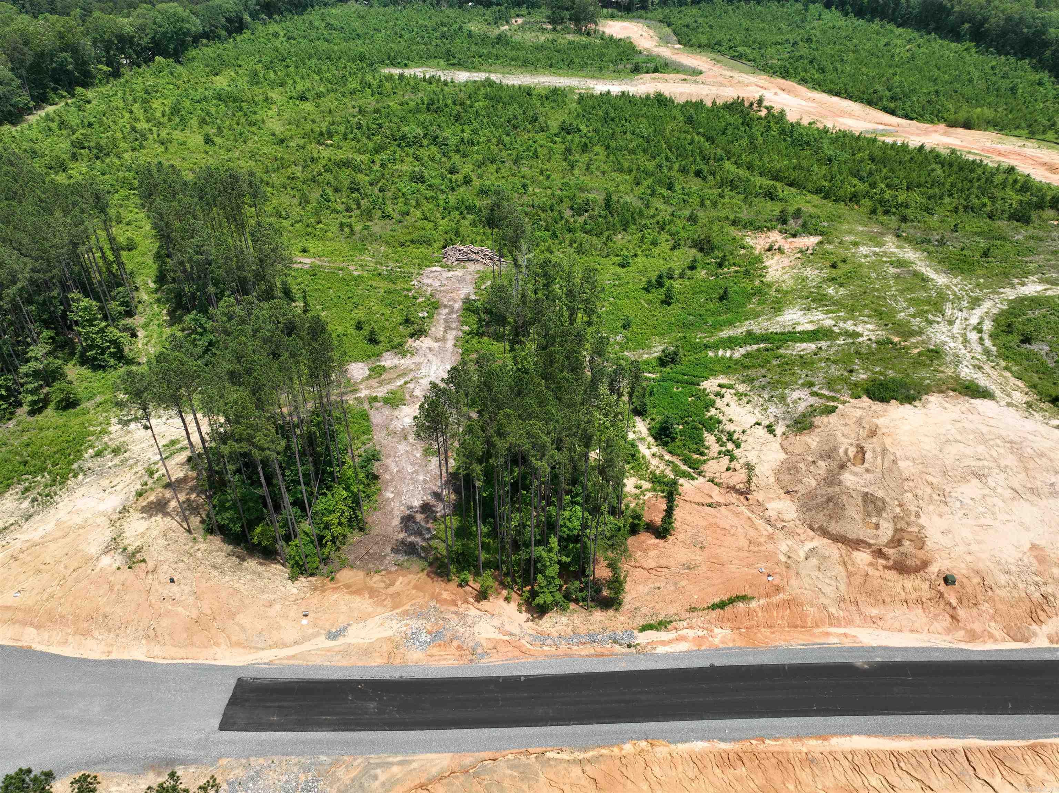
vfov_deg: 56.8
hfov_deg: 71.6
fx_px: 734
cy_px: 396
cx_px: 530
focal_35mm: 24
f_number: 2.8
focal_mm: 12.29
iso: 100
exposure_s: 1/2000
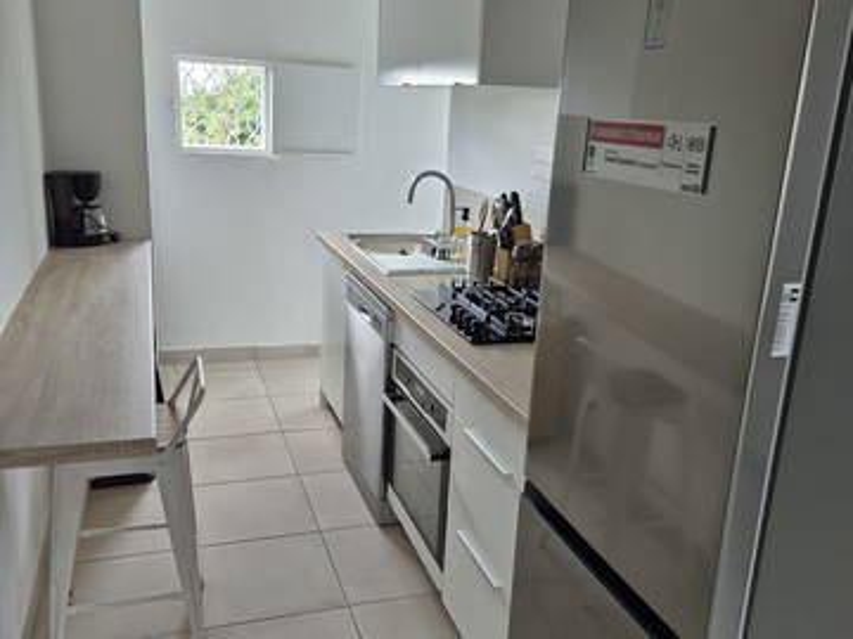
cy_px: 320
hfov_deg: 73.9
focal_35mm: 23
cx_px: 426
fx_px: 567
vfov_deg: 58.9
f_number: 1.8
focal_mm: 5.4
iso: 80
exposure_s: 1/100
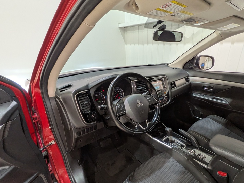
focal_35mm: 20
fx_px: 141
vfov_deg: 65.6
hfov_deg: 81.4
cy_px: 107
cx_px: 137
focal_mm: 1.83
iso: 72
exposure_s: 1/33.3
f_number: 2.2
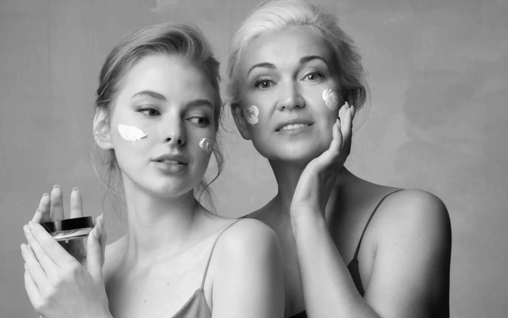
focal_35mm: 88
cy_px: 167
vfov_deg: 14.9
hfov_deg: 23.5
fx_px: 1219
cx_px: 249
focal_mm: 56
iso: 160
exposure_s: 1/200
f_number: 6.4
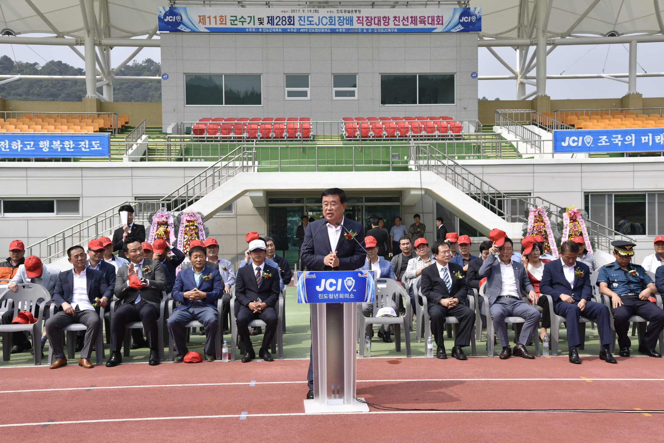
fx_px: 849
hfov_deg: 42.7
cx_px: 332
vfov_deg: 29.3
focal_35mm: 46
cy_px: 222
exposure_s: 1/200
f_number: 9
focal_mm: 46
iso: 100
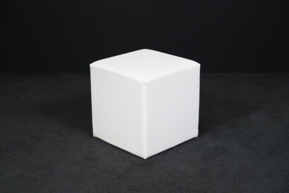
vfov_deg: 20.3
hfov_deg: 30.1
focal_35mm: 67
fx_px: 538
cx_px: 144
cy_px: 96
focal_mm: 67
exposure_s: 1/250
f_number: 7.1
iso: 5000
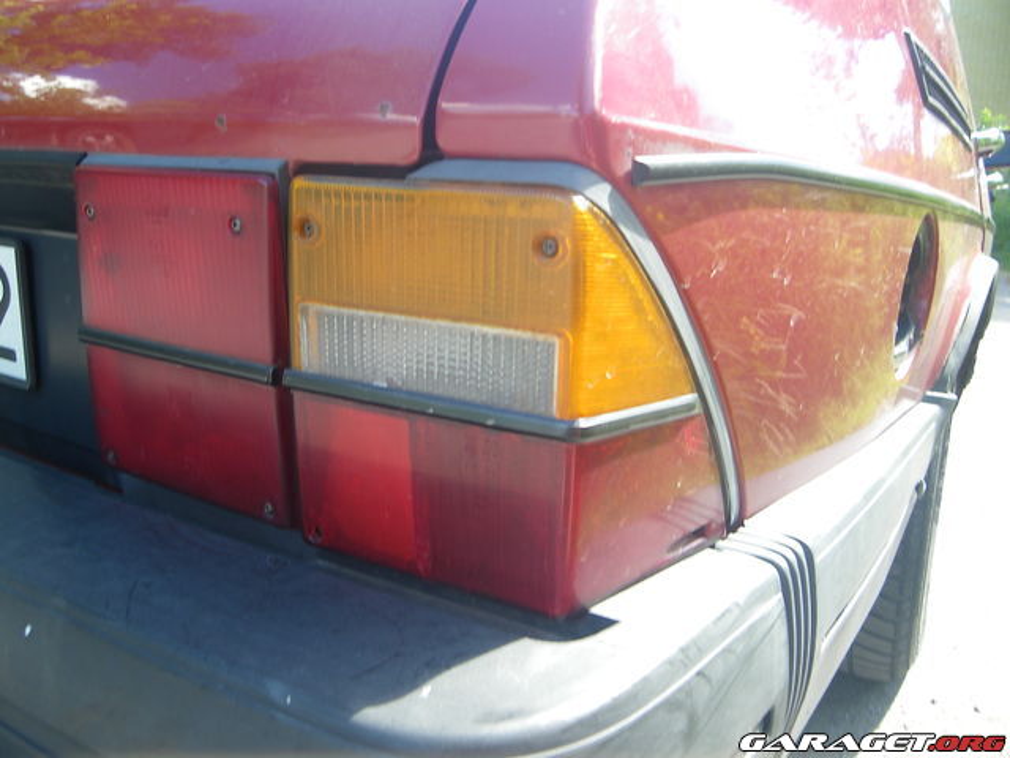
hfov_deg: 63.4
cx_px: 505
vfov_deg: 49.7
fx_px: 817
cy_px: 379
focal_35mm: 28
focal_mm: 4.9
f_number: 2.6
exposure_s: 1/60
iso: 64
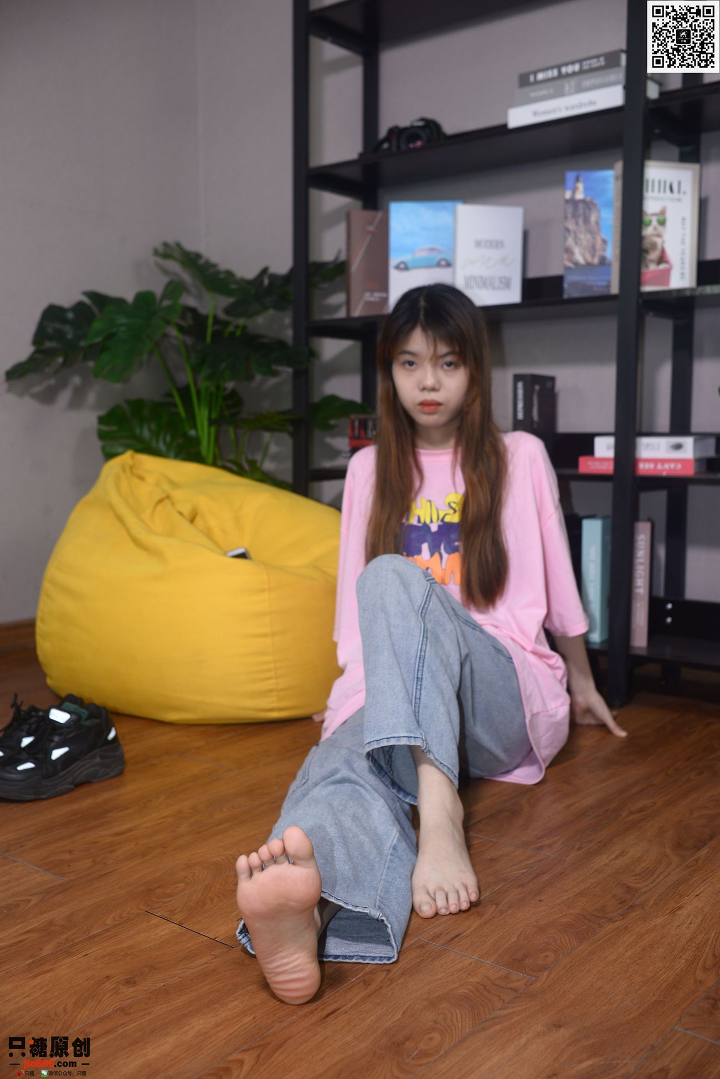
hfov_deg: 37.9
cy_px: 540
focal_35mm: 35
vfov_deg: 54.4
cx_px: 360
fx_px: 1049
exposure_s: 1/125
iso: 500
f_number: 5
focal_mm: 35
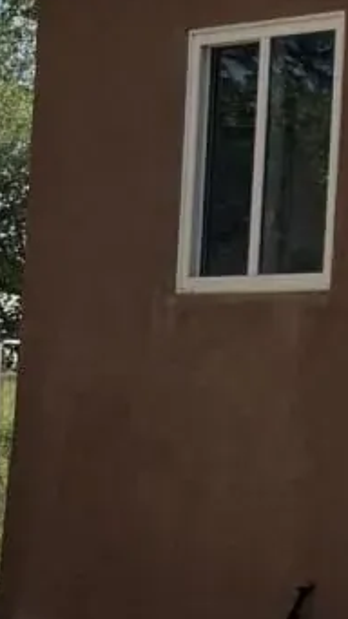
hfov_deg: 6.8
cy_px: 143
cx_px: 1196
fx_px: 2514
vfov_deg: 14.0
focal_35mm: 153
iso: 80
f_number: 1.78
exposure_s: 1/6410
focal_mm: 6.76
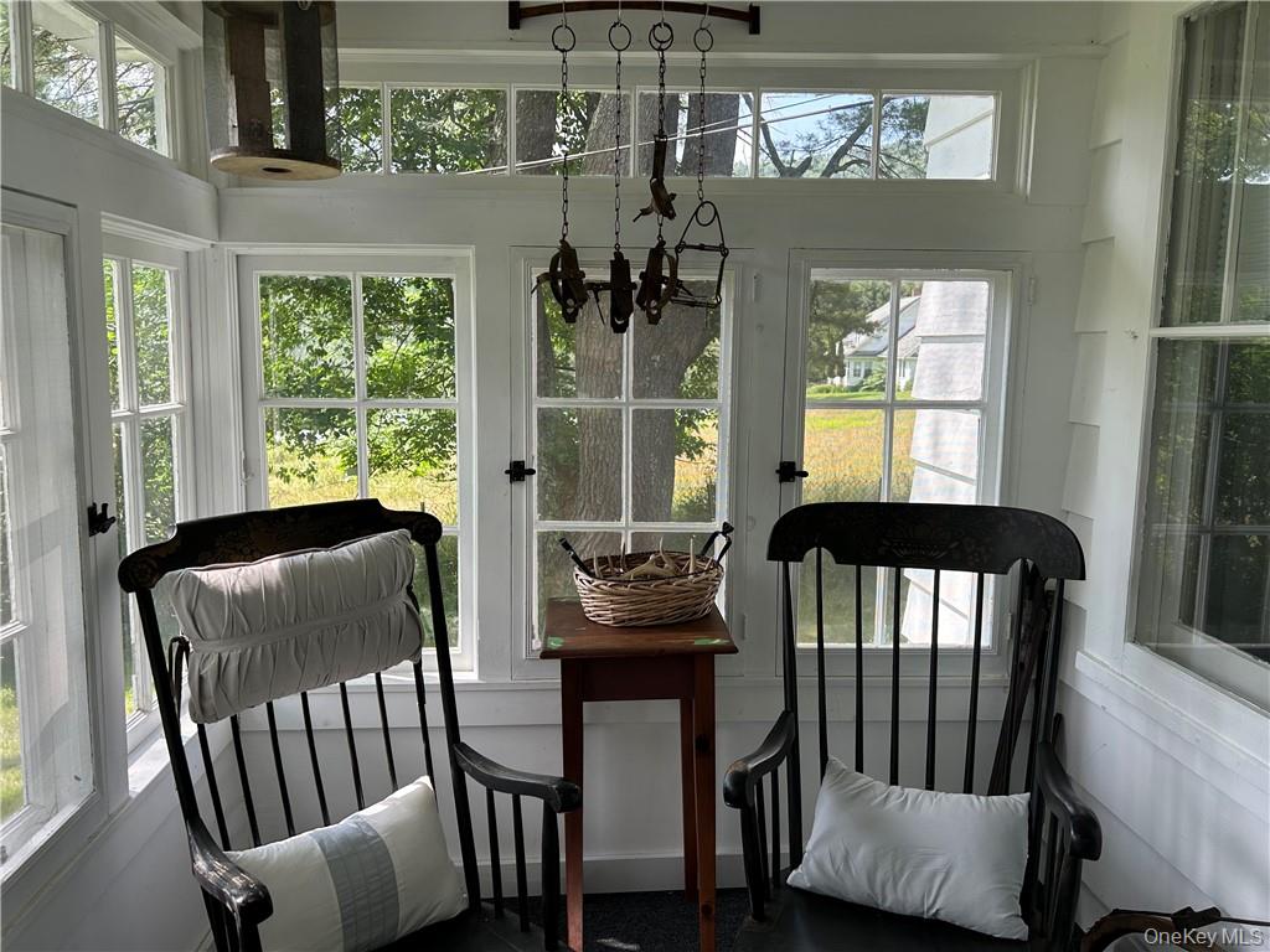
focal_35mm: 26
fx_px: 954
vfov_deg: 53.1
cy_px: 476
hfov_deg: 67.3
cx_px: 635
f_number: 1.5
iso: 50
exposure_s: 1/533
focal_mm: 5.7
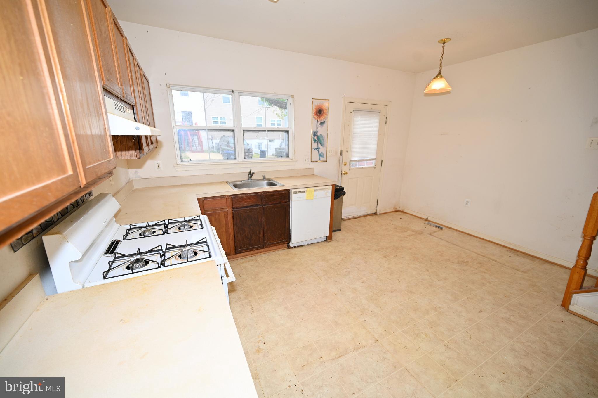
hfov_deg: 104.3
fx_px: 232
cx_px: 299
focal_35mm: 14
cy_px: 199
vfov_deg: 81.1
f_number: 4
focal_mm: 14
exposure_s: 1/100
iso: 200
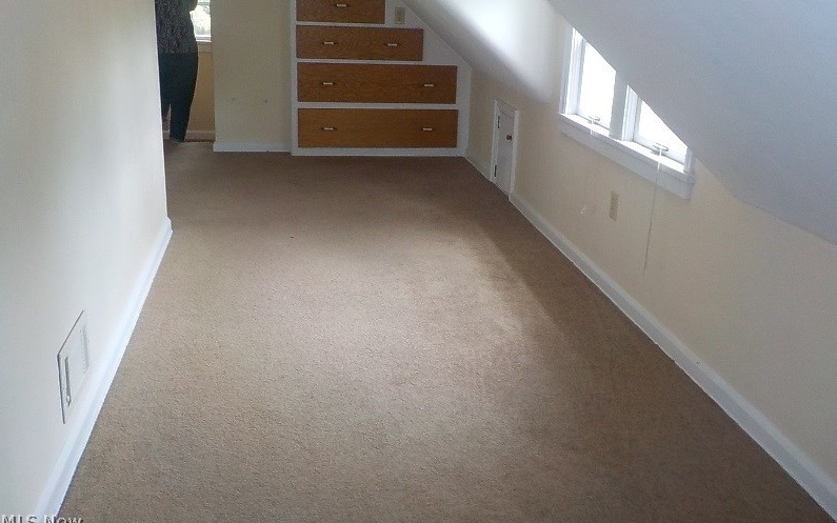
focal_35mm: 32
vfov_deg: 39.3
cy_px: 220
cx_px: 417
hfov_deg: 59.6
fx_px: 730
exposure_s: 1/30
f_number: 3.3
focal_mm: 4.1
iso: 200
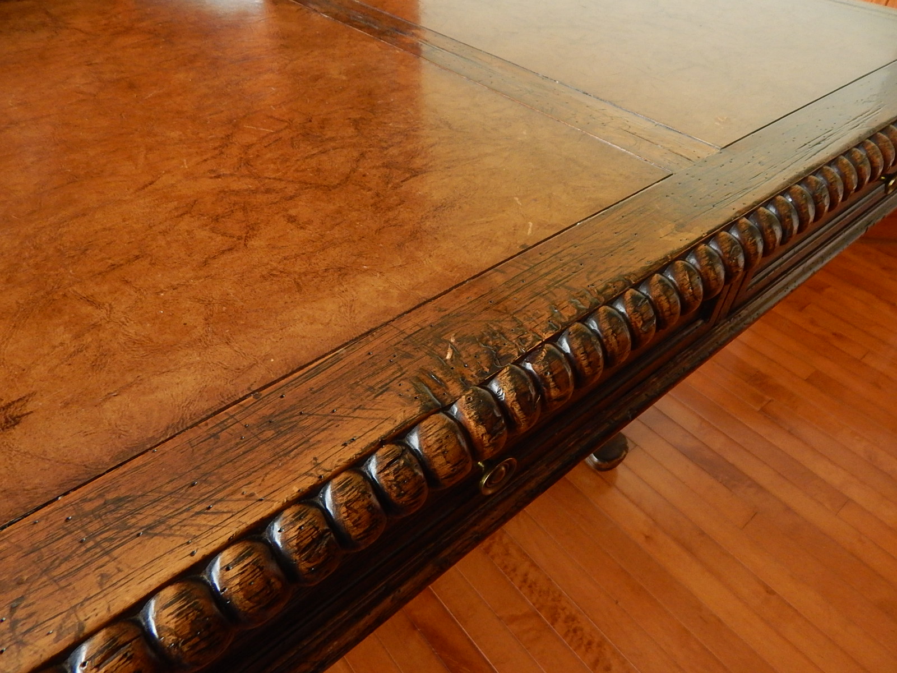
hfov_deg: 76.4
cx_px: 448
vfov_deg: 61.1
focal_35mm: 22
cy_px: 336
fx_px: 570
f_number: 3
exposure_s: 1/40
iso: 400
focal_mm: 4
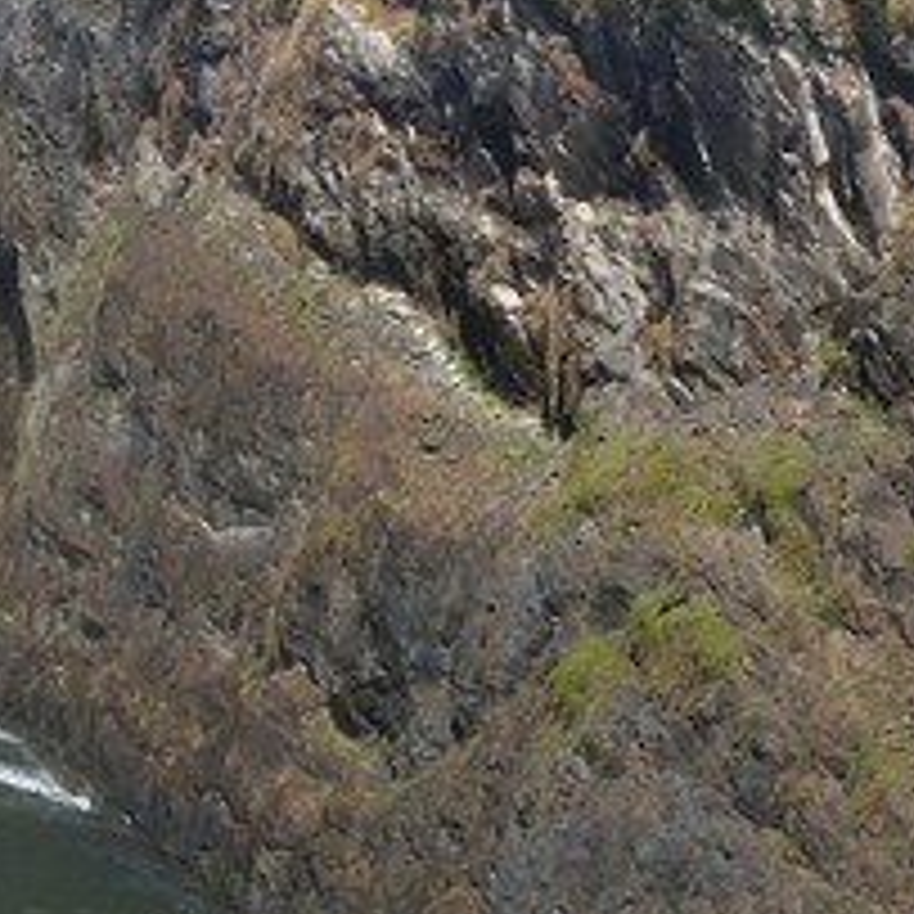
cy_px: -671
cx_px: -1024
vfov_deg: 5.7
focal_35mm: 302
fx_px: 9022
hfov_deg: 5.6
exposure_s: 1/250
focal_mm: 45
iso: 200
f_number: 13
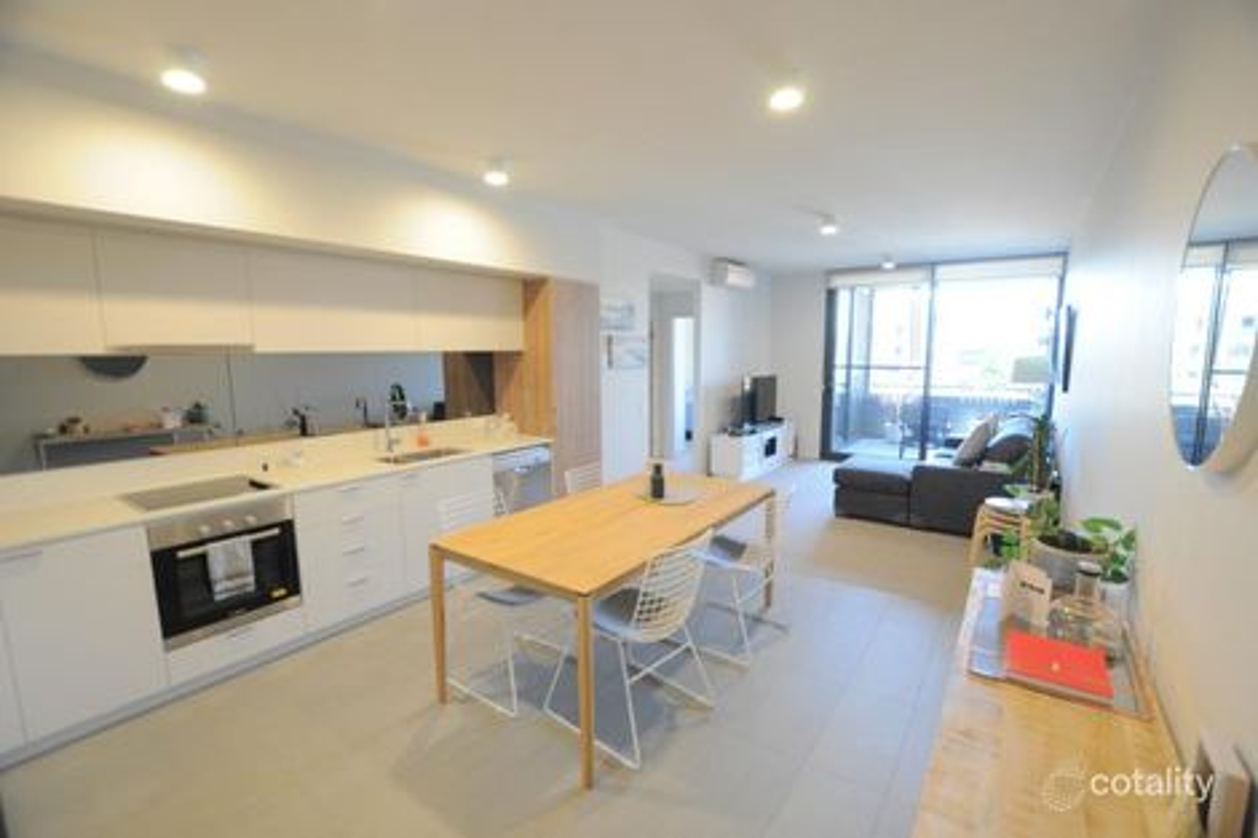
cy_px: 419
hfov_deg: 100.4
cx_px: 629
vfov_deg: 77.3
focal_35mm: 15
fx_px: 524
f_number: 4
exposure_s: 1/60
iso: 800
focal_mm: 10
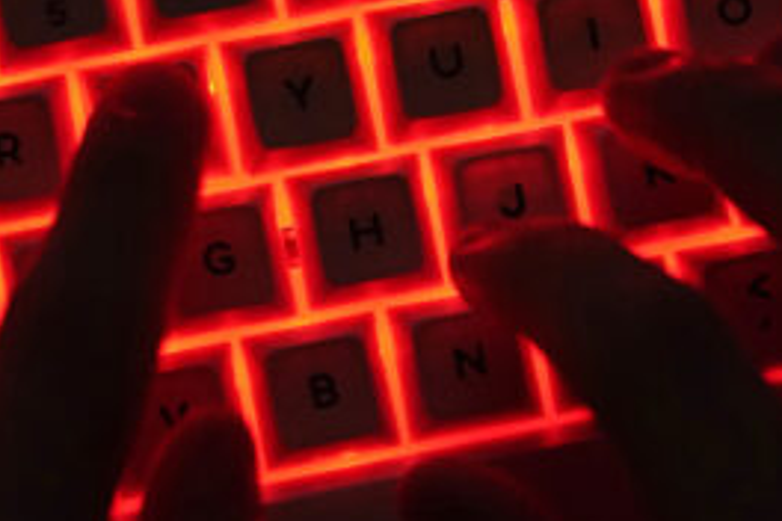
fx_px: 4800
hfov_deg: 9.3
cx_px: 342
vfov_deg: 6.2
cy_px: 305
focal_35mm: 221
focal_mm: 105
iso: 4000
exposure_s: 1/30
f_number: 4
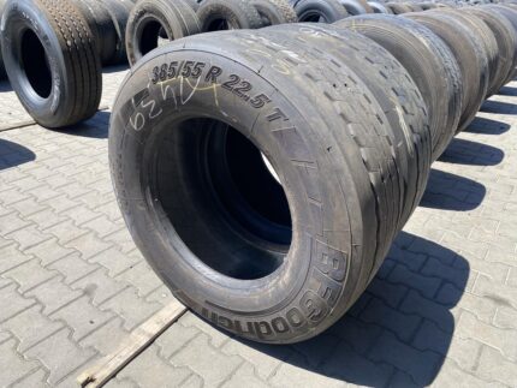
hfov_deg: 67.3
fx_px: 389
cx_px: 258
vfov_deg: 53.1
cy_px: 194
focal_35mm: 26
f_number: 1.8
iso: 32
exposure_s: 1/1025
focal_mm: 4.25
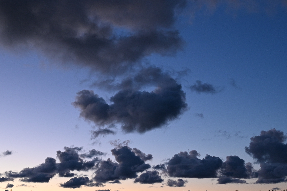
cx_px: 89
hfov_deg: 35.8
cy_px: 129
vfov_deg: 24.5
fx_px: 438
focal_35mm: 55
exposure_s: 1/100
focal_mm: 24
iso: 500
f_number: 4
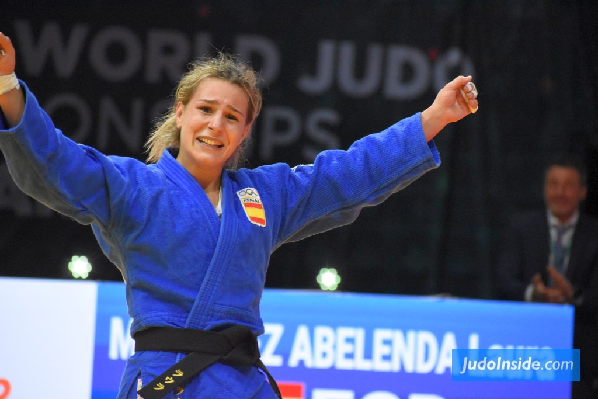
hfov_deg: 6.5
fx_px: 5233
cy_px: 200
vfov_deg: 4.4
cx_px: 299
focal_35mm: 315
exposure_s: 1/640
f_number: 7.1
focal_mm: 210
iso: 6400
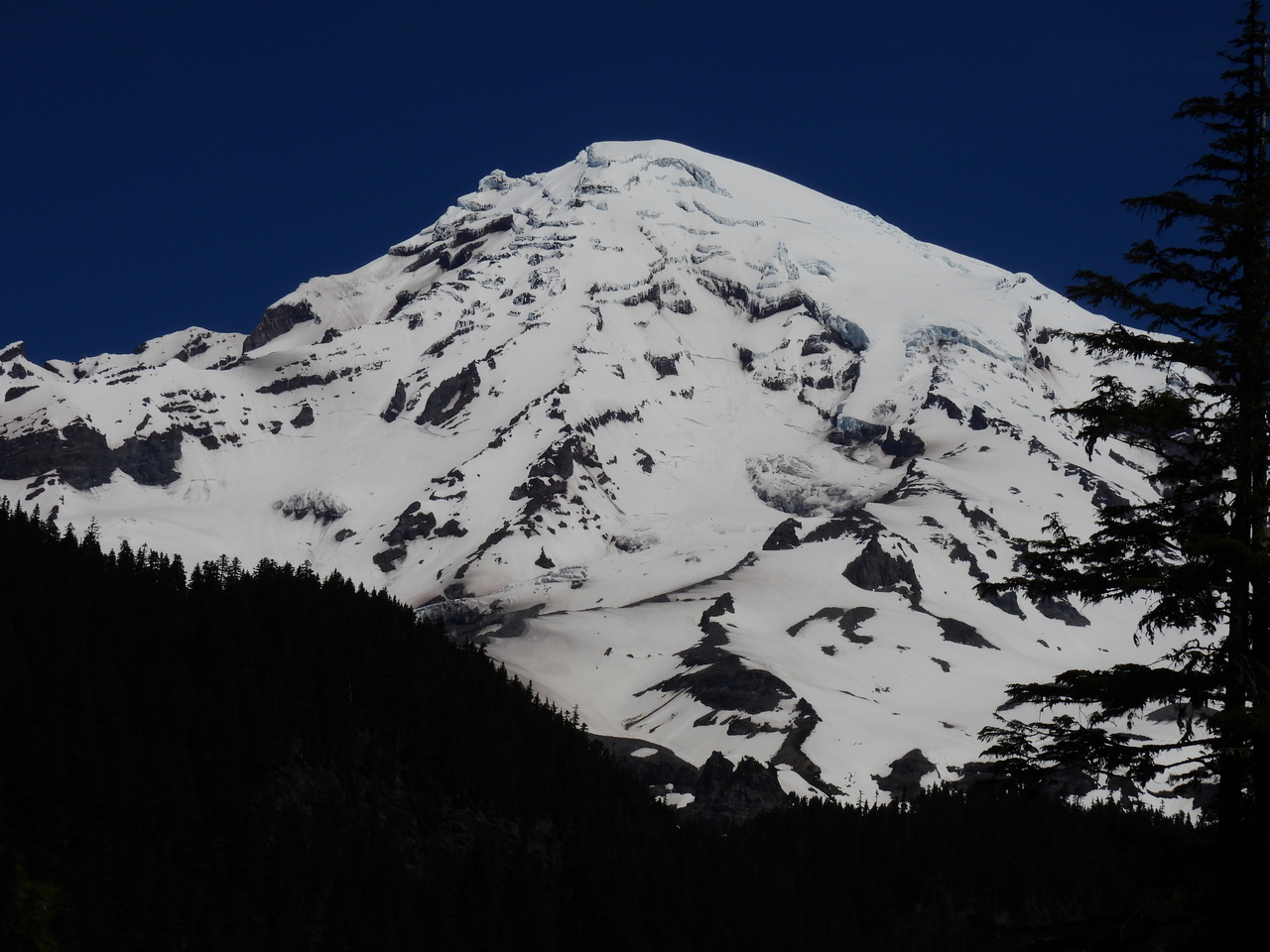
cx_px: 635
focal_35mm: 115
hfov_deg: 17.1
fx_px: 4219
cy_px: 476
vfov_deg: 12.9
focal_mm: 20.5
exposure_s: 1/2000
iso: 100
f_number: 7.1
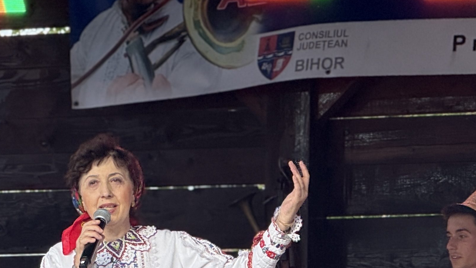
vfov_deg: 3.7
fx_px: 4128
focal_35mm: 327
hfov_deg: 6.6
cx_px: 152
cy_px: 336
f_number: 2.8
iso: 50
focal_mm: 15.66
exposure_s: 1/180
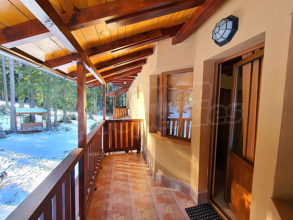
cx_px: 146
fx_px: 110
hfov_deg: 106.2
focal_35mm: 13
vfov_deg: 89.9
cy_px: 110
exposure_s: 1/50
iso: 50
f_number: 2.2
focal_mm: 1.8
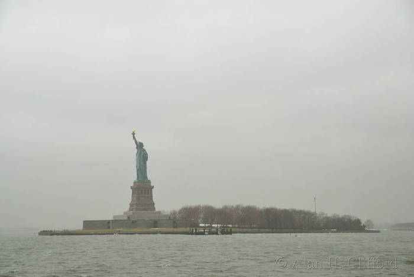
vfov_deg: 21.6
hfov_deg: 31.9
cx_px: 207
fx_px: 725
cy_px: 138
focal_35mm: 63
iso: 220
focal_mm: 42
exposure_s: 1/500
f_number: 4.5
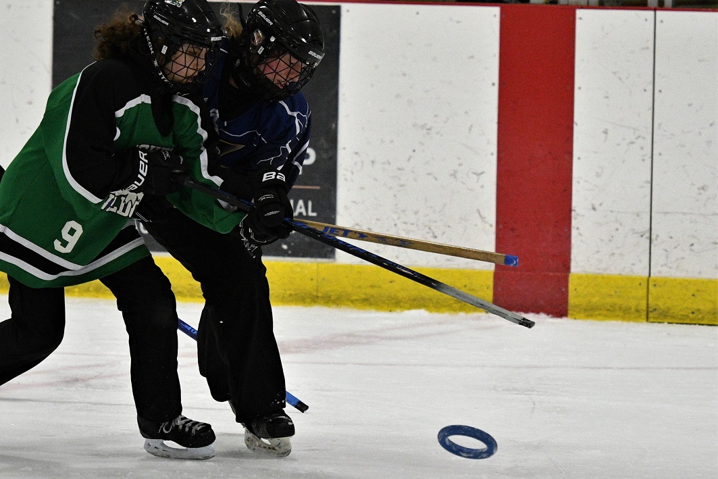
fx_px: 4039
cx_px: 359
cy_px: 240
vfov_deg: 6.8
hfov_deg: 10.2
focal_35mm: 202
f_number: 4
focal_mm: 135
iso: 5000
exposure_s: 1/1000
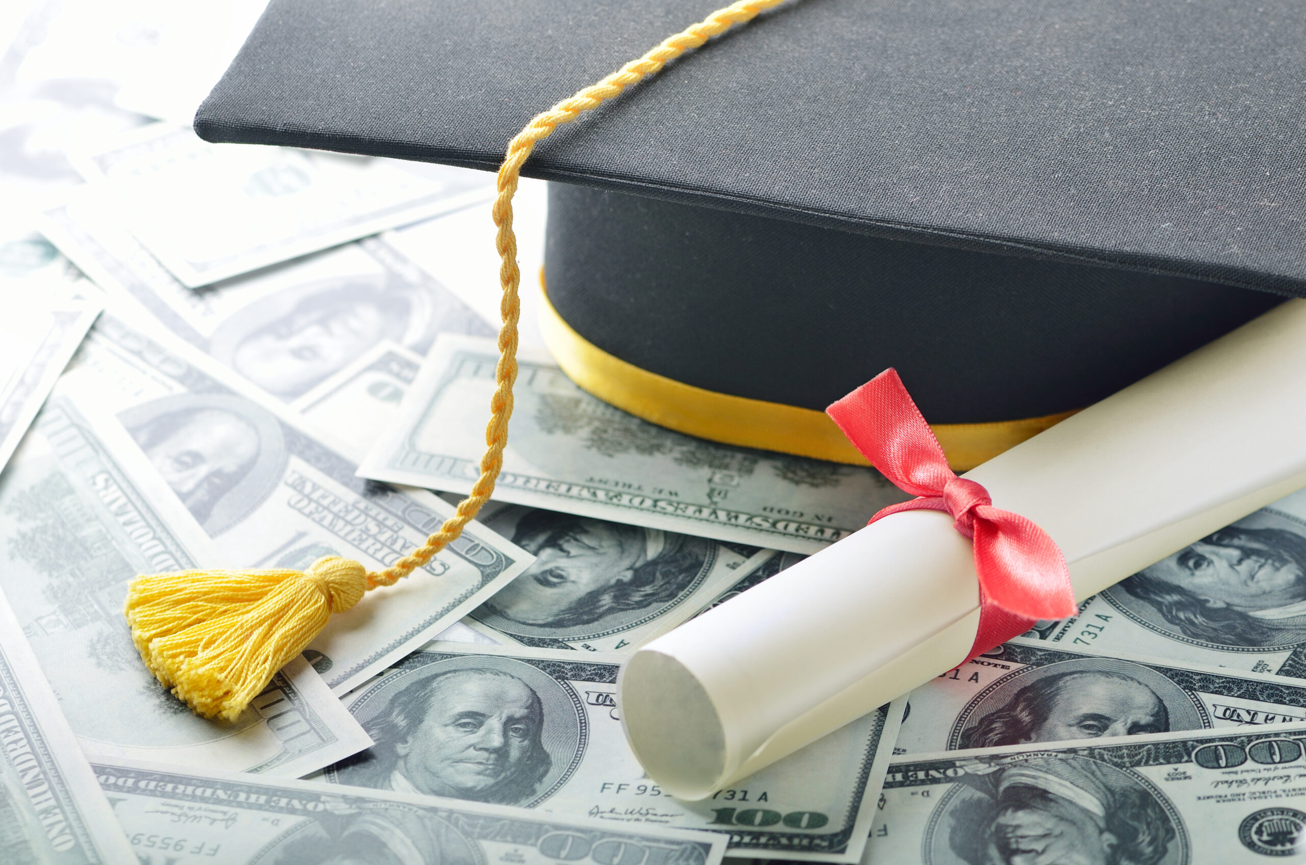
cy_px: 432
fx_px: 5702
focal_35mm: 158
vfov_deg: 8.7
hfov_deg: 13.1
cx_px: 653
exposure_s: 1/250
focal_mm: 105
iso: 100
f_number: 6.3
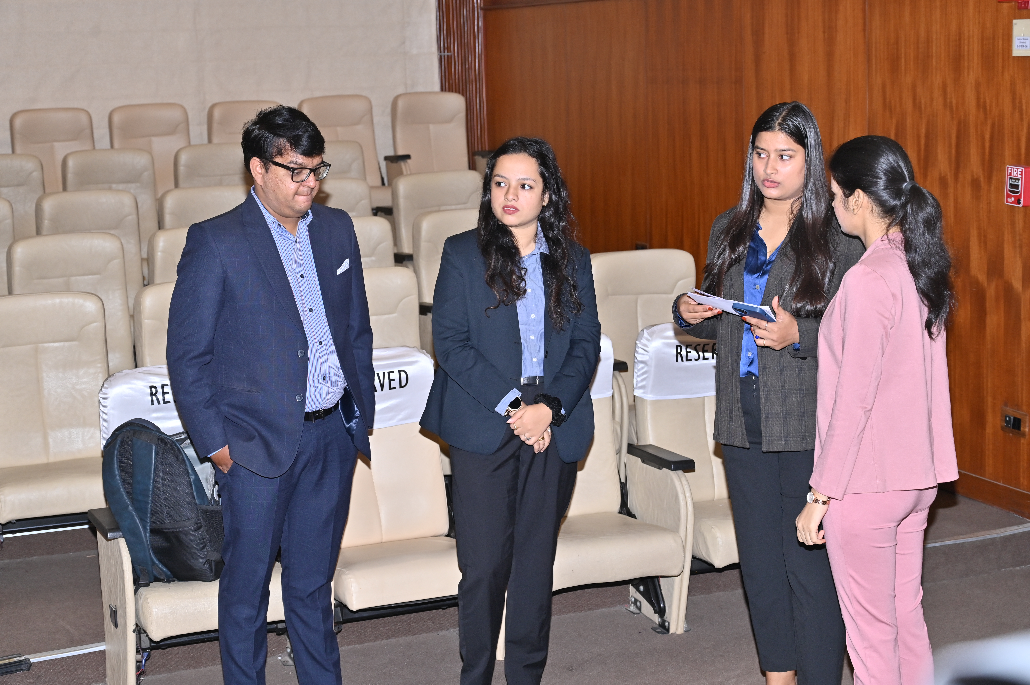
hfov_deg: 33.4
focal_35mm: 60
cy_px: 342
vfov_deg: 22.6
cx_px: 515
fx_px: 1715
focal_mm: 60
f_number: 5.6
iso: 400
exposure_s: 1/160
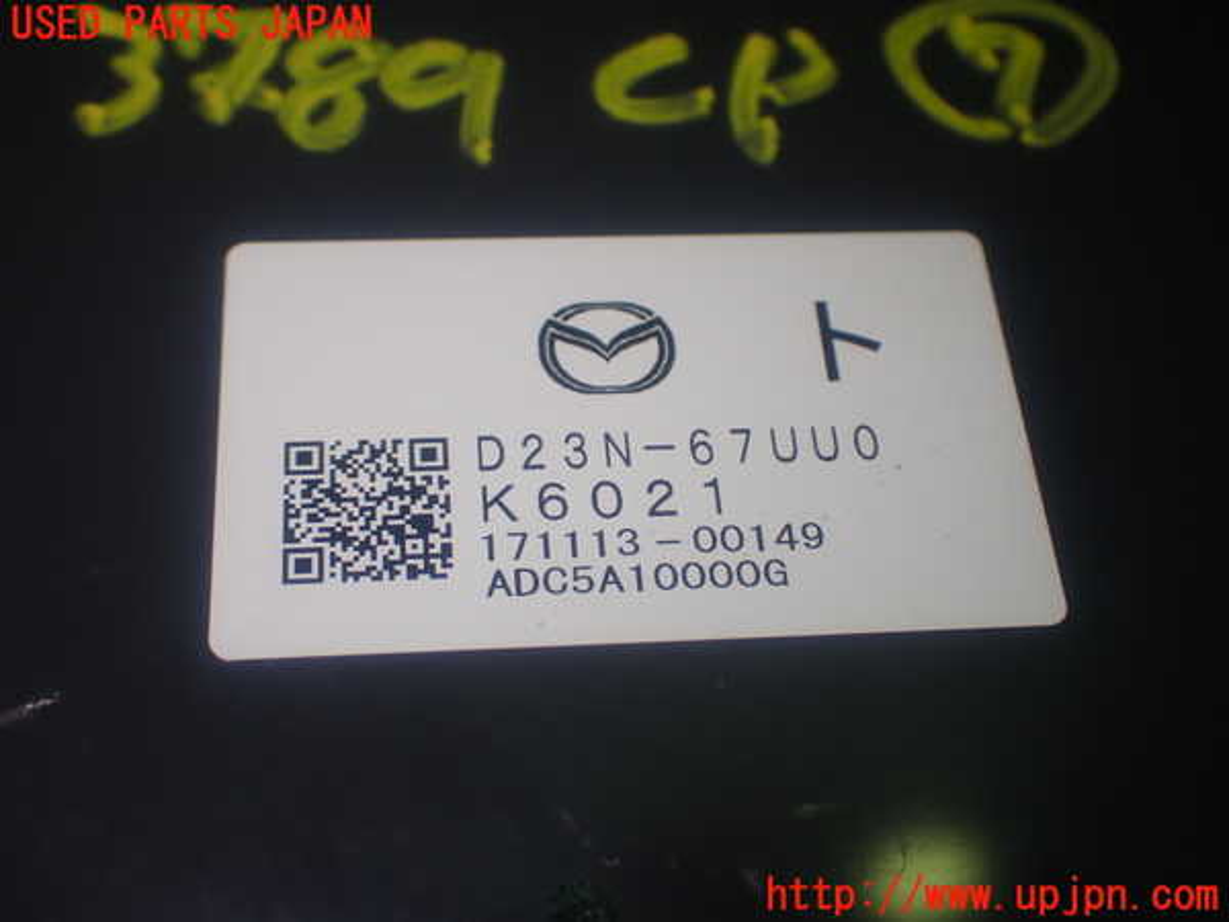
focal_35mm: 47
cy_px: 461
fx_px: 1669
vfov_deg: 30.9
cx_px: 614
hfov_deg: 40.4
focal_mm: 8.4
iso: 125
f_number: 3.1
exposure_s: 1/100
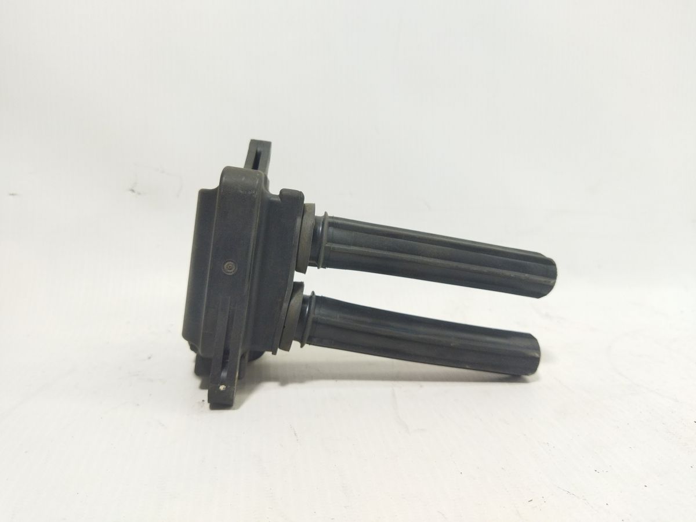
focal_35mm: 27
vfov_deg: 51.4
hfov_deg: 65.3
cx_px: 348
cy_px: 261
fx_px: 543
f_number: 1.79
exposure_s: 1/100
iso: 160
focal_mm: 4.71
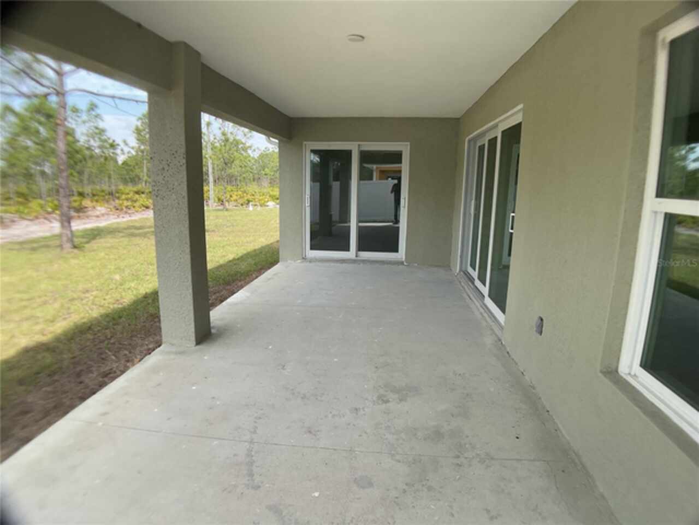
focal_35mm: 29
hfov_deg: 61.7
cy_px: 262
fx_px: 586
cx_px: 350
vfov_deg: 48.2
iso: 16
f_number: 1.8
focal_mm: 3
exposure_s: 1/650
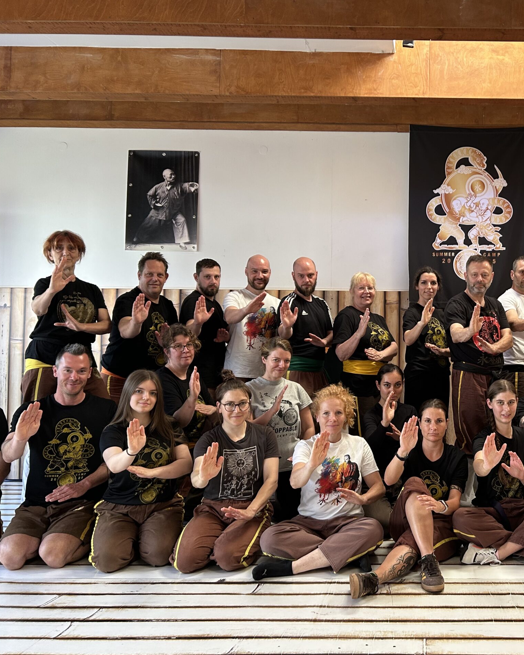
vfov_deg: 52.8
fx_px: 659
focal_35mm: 34
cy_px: 327
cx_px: 429
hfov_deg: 41.3
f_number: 1.5
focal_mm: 5.7
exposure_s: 1/88
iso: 125
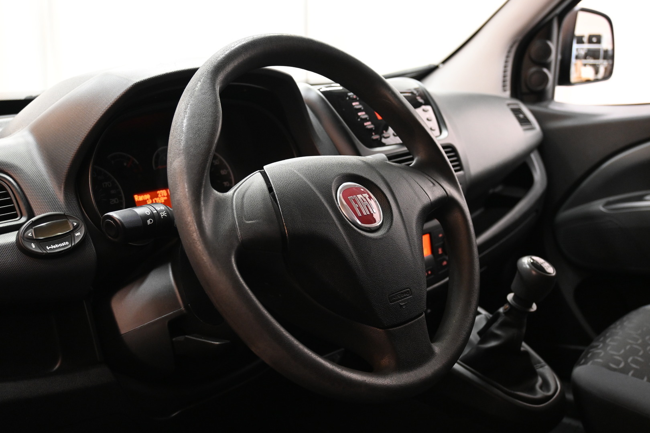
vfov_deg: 36.2
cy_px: 216
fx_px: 663
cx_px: 325
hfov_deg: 52.2
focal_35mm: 37
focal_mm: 24.5
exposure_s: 1/40
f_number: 4.2
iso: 1800
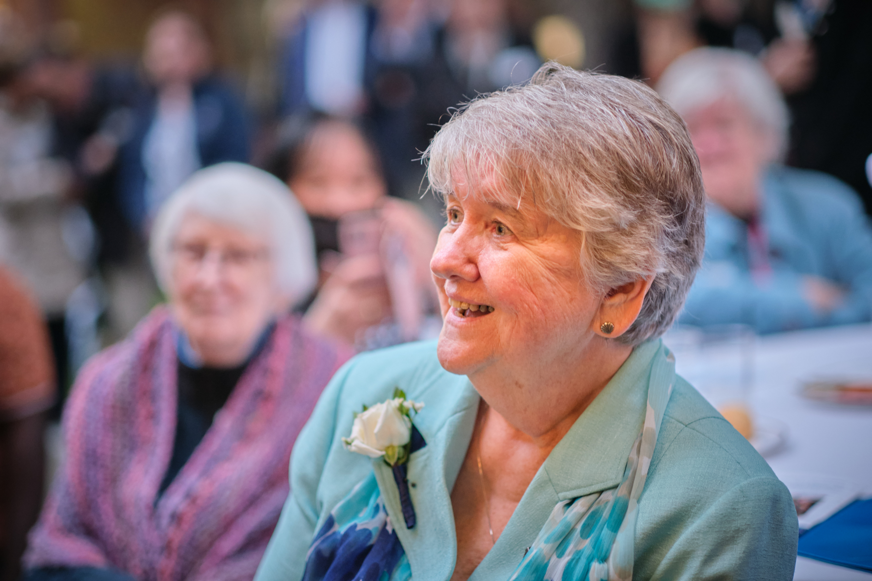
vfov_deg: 16.3
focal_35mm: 84
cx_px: 436
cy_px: 290
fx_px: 2035
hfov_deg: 24.2
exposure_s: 1/125
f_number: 1.4
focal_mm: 56
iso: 3200
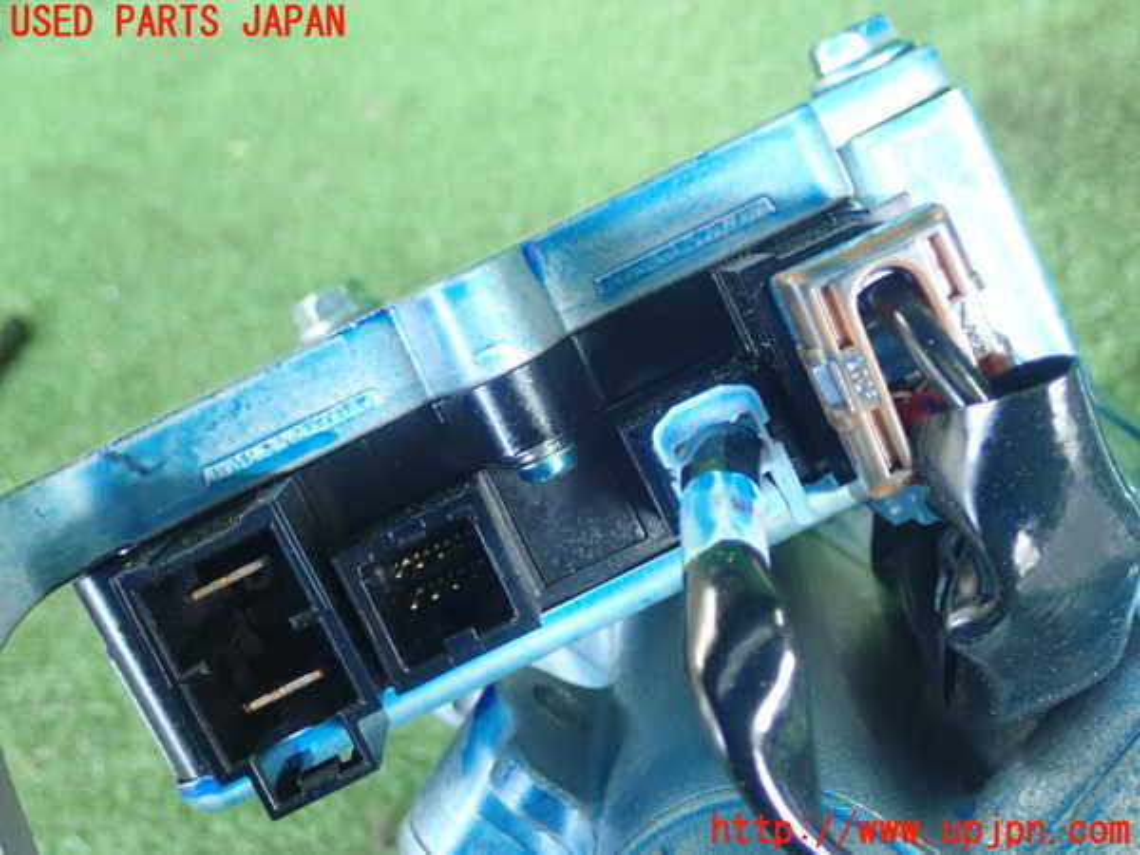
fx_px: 1745
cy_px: 428
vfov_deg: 27.5
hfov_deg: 36.2
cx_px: 570
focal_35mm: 53
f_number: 3.4
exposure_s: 1/50
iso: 1600
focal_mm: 9.61
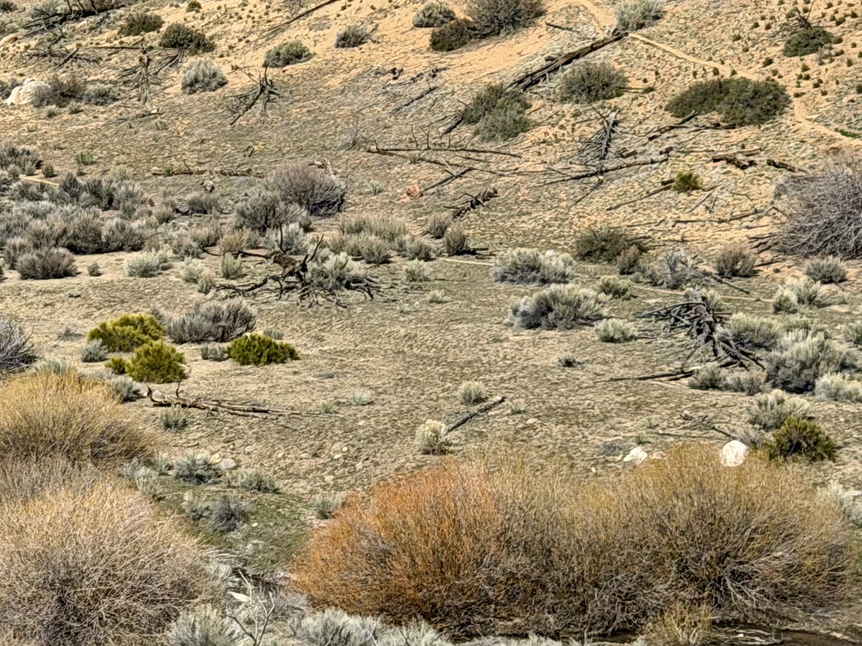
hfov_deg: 14.1
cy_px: 58
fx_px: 3361
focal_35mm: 135
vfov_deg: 10.9
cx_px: -232
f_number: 1.78
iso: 80
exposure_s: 1/7143
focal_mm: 6.76
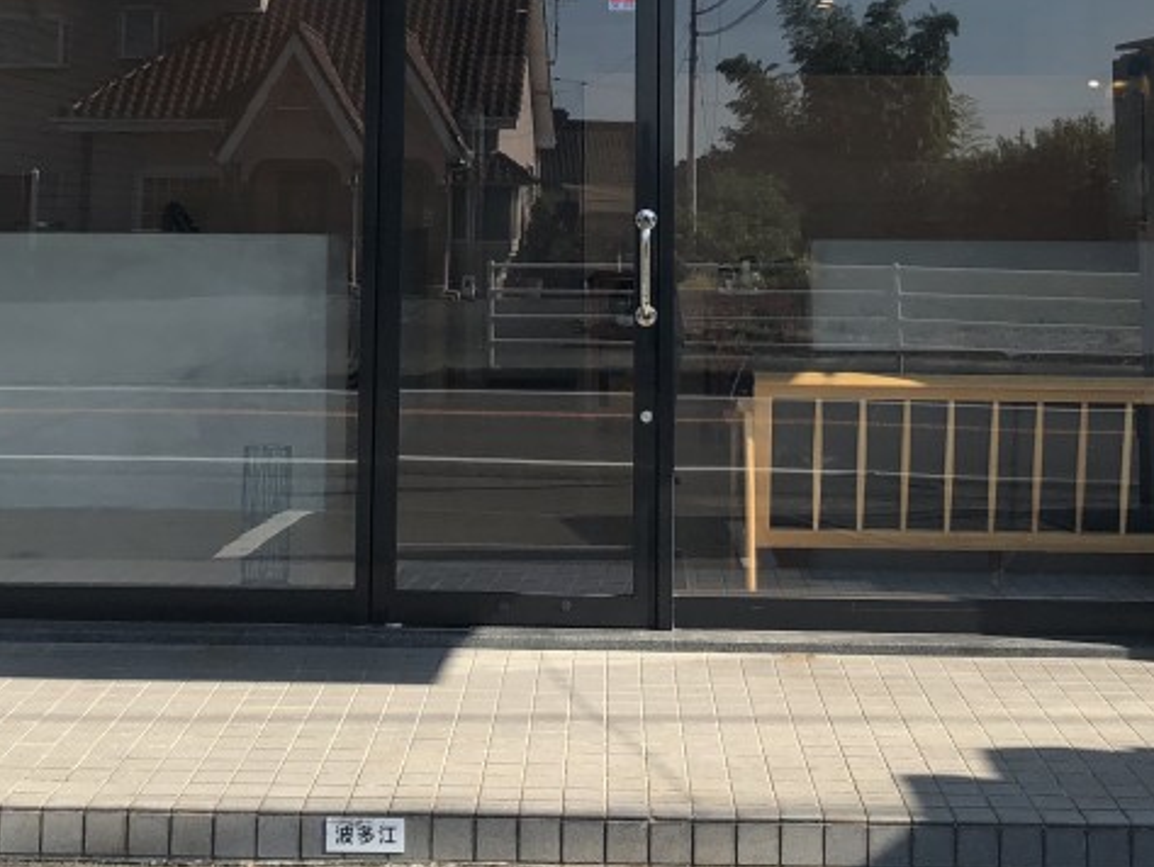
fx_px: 2101
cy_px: 56
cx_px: 573
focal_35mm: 63
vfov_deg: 22.6
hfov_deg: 30.7
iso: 20
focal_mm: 3.99
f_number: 1.8
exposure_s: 1/934
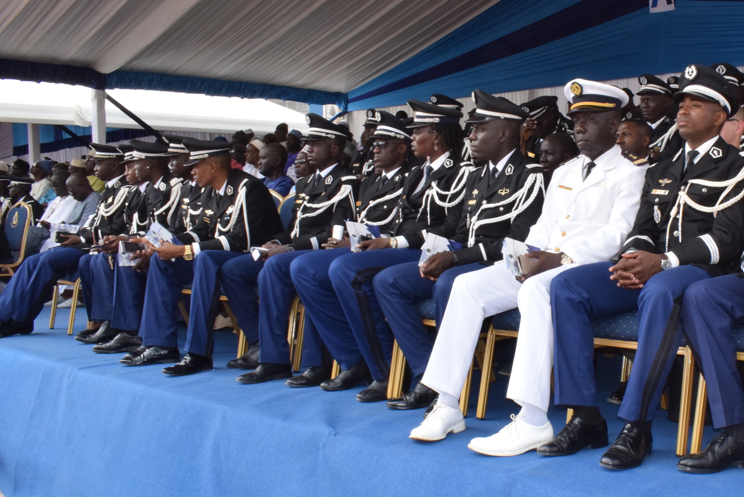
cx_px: 543
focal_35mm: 42
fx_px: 869
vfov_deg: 31.9
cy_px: 286
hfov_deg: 45.0
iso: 1250
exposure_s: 1/200
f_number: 22
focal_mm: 18
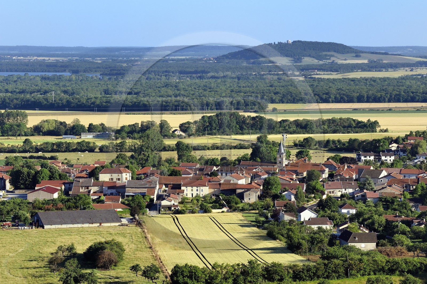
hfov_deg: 14.7
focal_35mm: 140
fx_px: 1659
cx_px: 214
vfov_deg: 9.8
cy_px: 142
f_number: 10
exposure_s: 1/250
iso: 200
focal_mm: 140
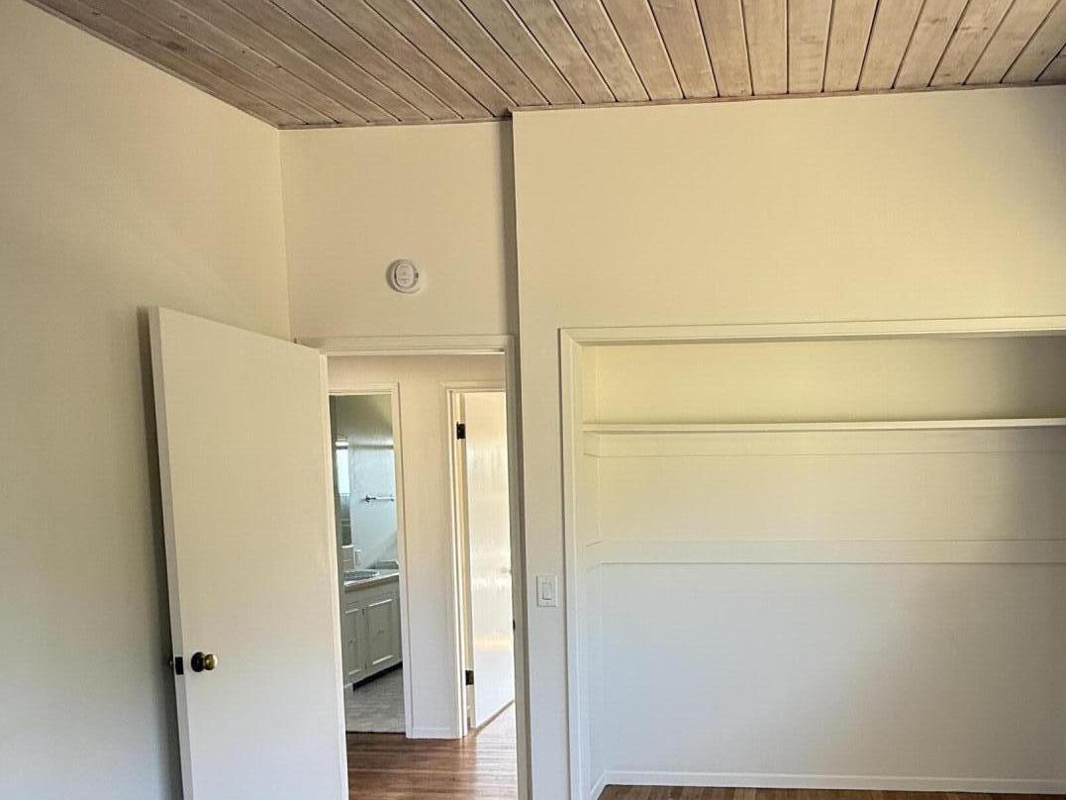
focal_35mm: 26
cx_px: 722
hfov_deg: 65.3
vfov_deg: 51.6
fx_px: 801
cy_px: 563
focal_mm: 2.22
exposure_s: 1/99
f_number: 2.2
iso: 100
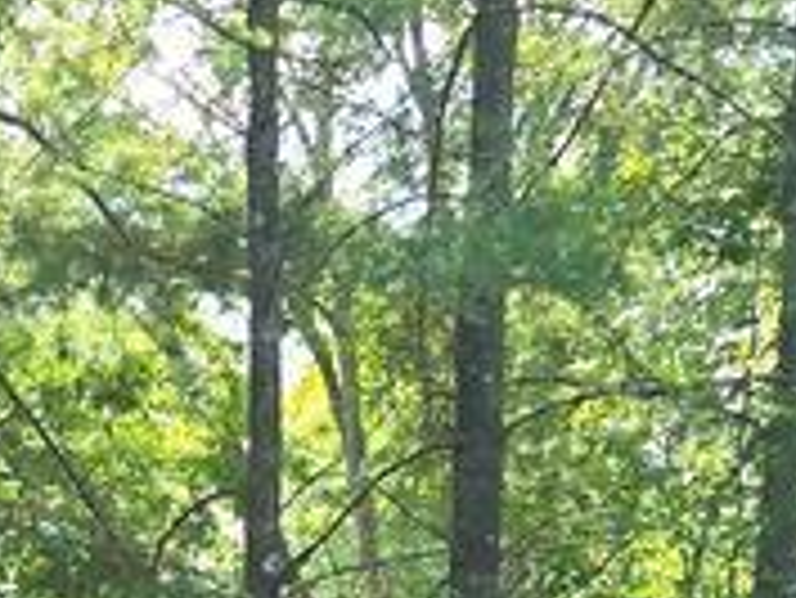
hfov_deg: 12.6
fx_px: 3060
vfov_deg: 9.8
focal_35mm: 133
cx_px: -904
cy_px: 1434
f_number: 1.7
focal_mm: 6.3
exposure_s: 1/180
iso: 20
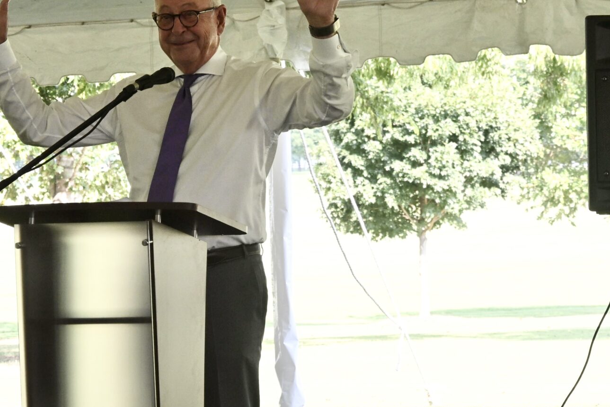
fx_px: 2524
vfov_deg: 9.2
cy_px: 199
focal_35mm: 149
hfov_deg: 13.8
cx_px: 363
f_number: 6.3
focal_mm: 50
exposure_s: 1/250
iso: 640
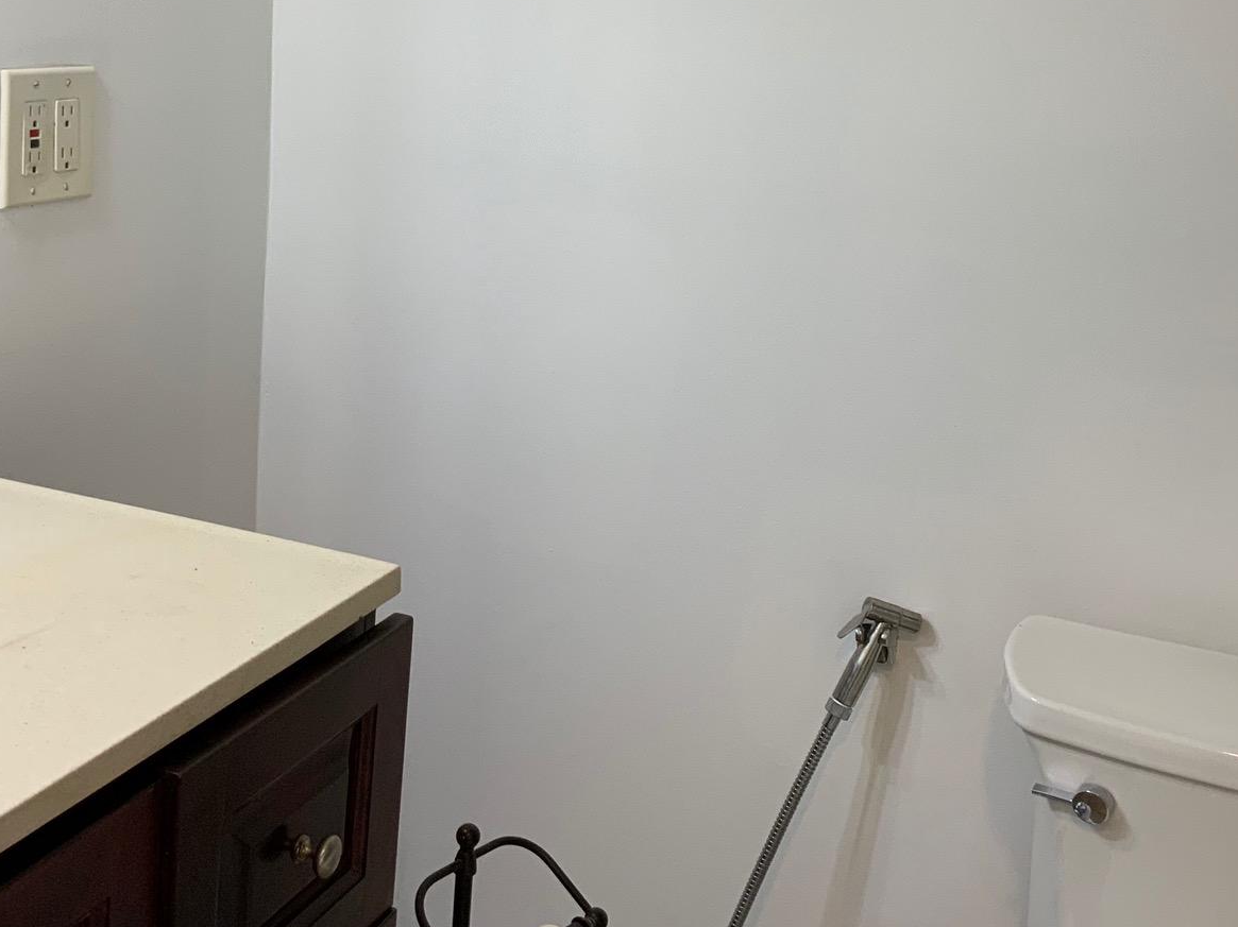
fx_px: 1823
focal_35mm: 51
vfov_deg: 28.4
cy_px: 307
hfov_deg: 37.5
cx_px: 606
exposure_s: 1/60
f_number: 1.8
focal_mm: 3
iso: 40
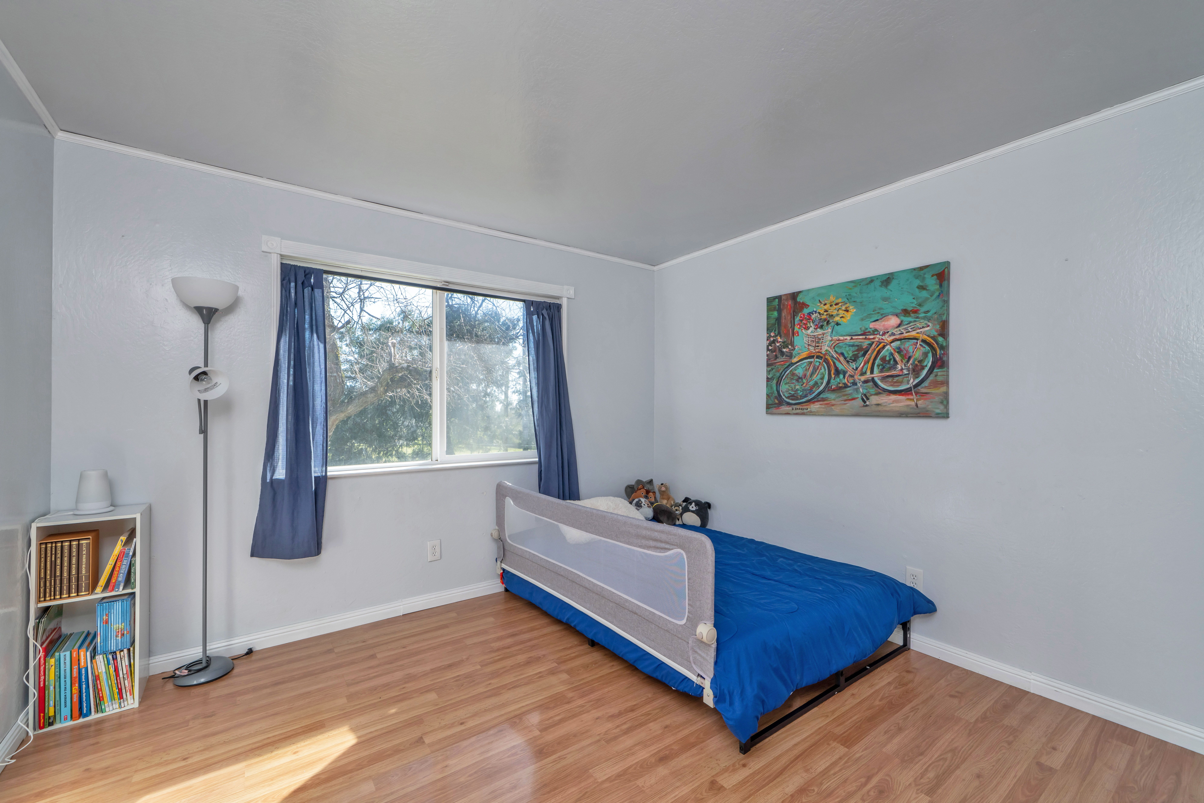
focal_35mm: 14
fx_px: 468
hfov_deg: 104.2
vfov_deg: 81.2
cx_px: 602
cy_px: 402
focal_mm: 14
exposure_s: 1/200
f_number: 6.3
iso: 320
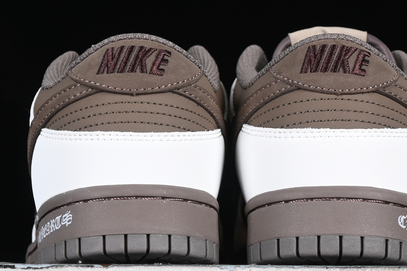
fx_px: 1922
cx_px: 244
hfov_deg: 12.1
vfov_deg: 8.1
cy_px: 80
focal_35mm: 170
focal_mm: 50
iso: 160
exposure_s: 1/60
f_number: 6.3
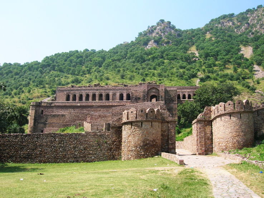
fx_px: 259
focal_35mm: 34
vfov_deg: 41.8
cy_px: 99
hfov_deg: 53.9
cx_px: 132
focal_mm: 5.7
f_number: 4.9
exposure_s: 1/240
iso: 50
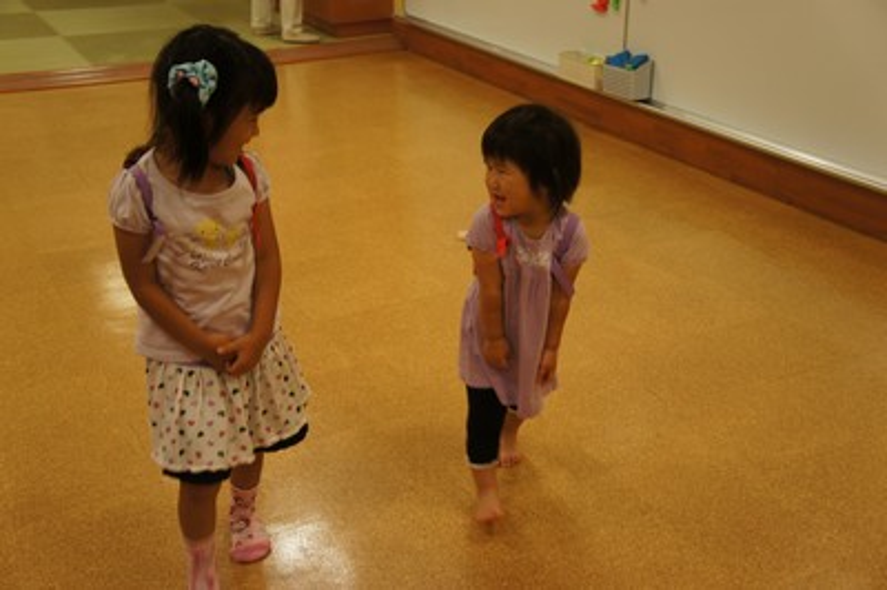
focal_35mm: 42
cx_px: 444
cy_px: 295
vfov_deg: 31.8
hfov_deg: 46.4
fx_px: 1034
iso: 250
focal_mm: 28
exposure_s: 1/50
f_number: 4
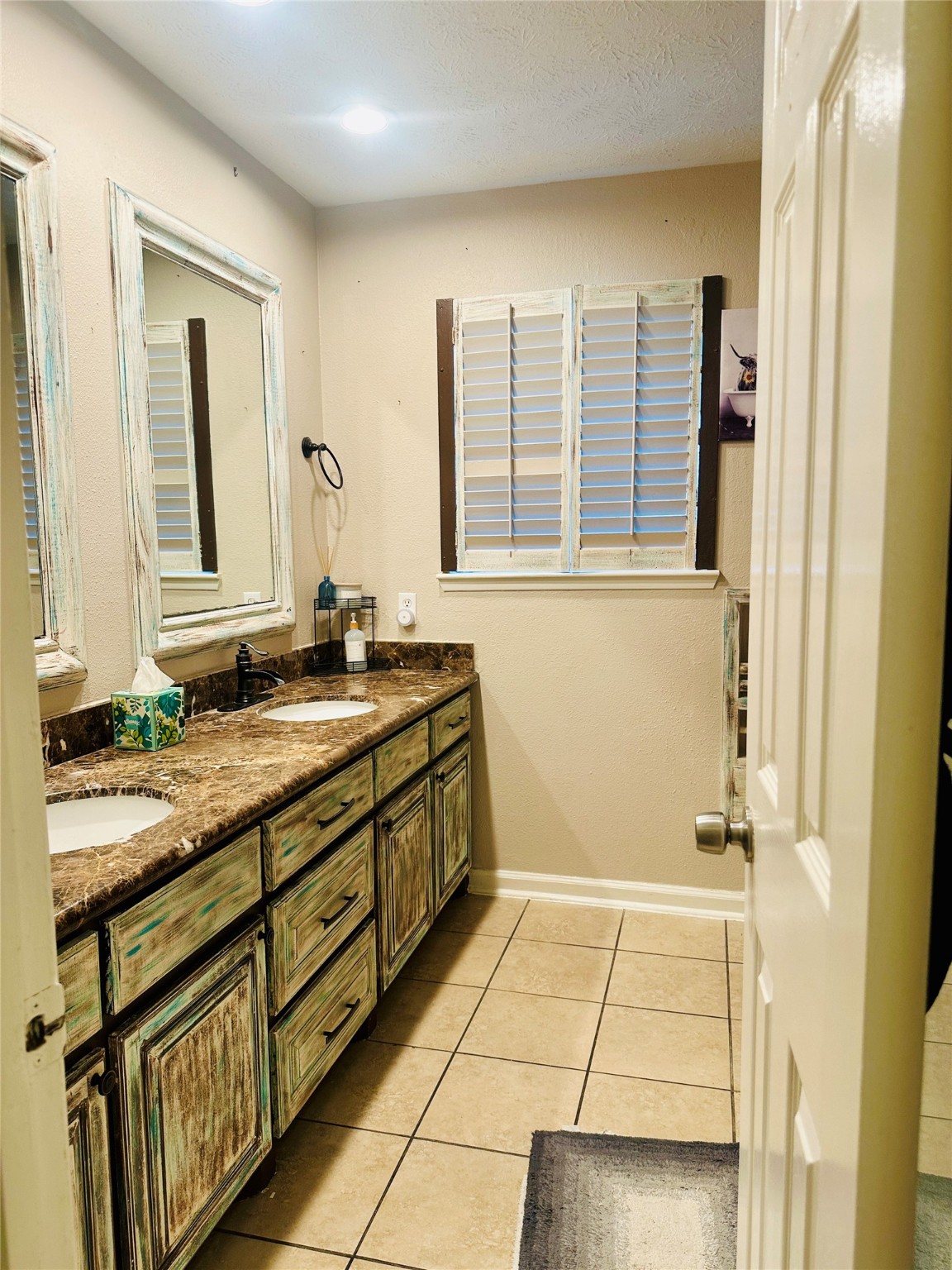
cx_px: 476
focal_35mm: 24
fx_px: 880
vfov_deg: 71.6
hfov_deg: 56.8
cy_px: 635
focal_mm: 6.86
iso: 125
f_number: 1.78
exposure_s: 1/60
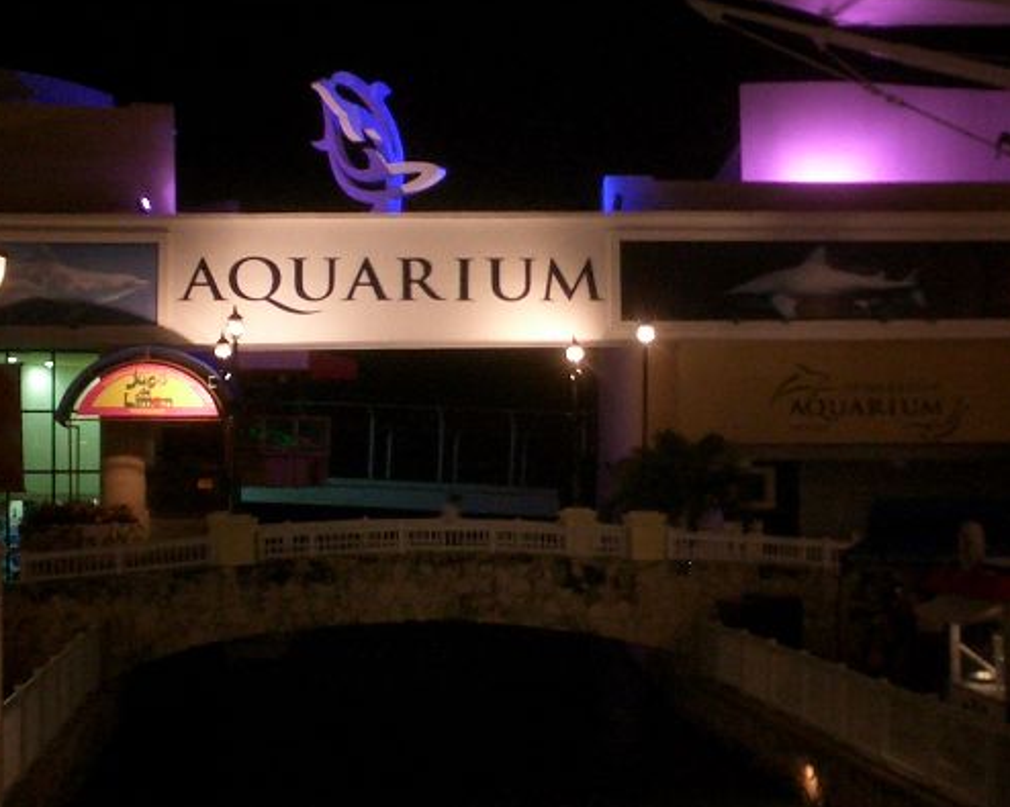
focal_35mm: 54
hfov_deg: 34.8
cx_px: 513
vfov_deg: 28.0
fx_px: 1614
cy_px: 472
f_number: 3.5
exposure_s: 1/8
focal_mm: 5.6
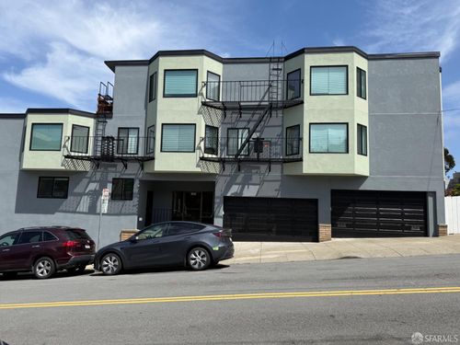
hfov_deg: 71.6
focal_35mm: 24
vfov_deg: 56.8
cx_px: 230
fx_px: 319
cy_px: 172
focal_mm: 6.76
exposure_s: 1/5319
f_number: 1.78
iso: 80
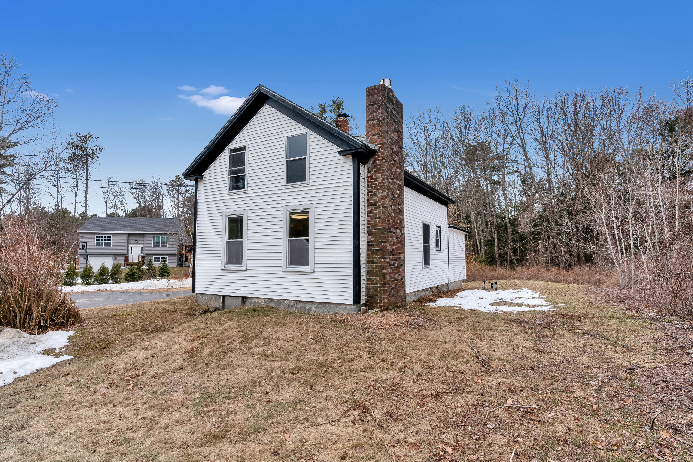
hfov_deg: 90.0
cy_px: 231
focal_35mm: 18
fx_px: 347
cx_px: 346
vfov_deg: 67.4
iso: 800
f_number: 8
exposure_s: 1/1000
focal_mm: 18
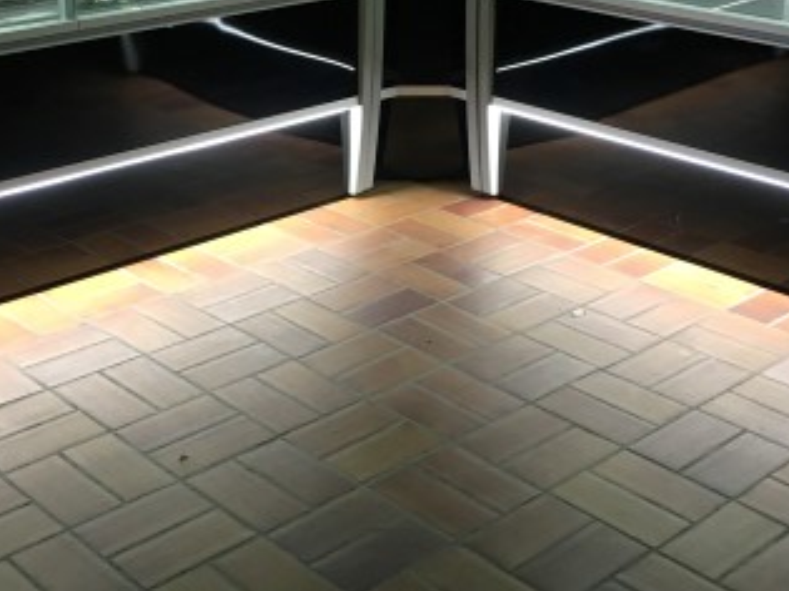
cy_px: 110
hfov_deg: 32.7
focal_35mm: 59
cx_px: 338
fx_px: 1344
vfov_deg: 24.4
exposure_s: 1/33
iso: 50
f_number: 2.2
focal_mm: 4.15
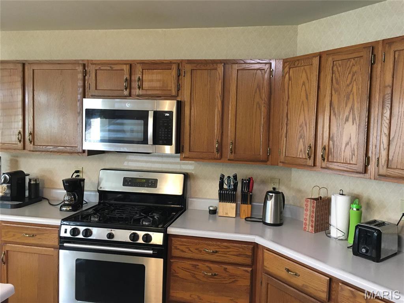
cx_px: 202
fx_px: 338
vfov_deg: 48.2
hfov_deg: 61.7
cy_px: 152
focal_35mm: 29
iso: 160
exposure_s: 1/30
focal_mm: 4.15
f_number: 2.2
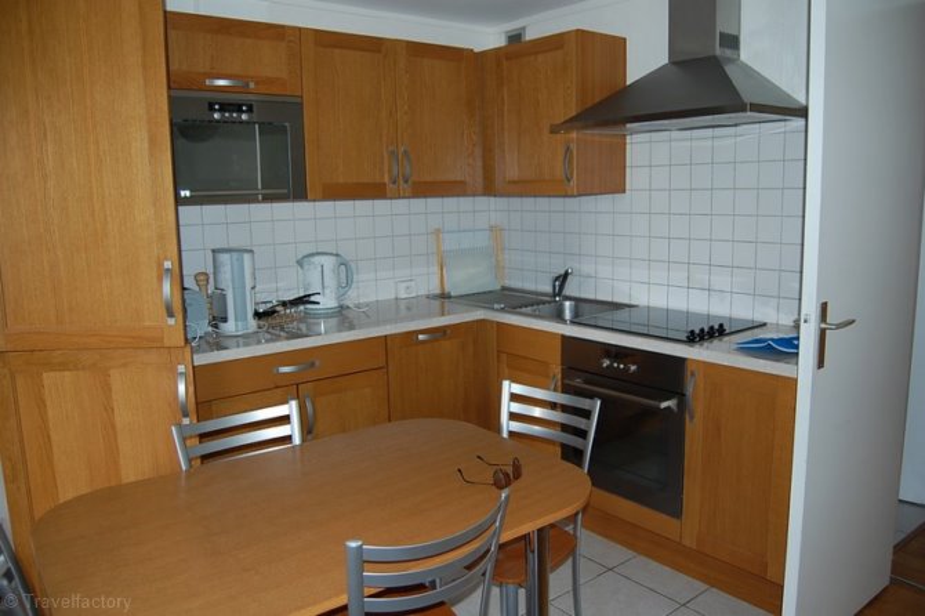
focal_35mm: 27
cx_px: 462
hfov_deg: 67.4
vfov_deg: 47.9
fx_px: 693
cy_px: 308
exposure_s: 1/60
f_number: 3.5
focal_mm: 18
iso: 400
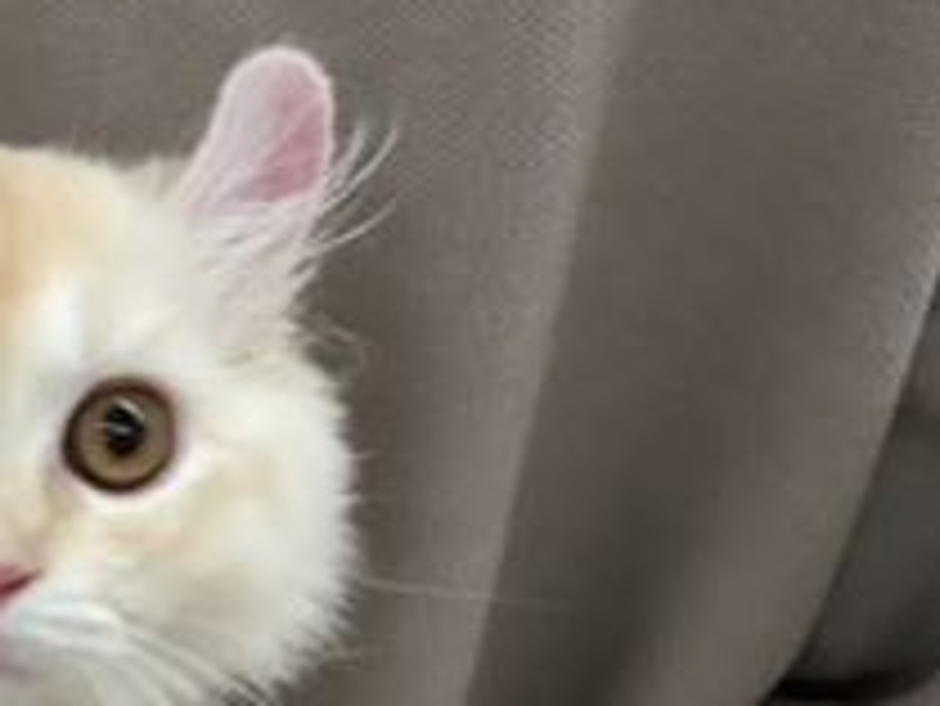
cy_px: 567
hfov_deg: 20.2
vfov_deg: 16.5
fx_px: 2418
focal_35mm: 89
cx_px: -270
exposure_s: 1/60
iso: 160
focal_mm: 3.3
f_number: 2.4
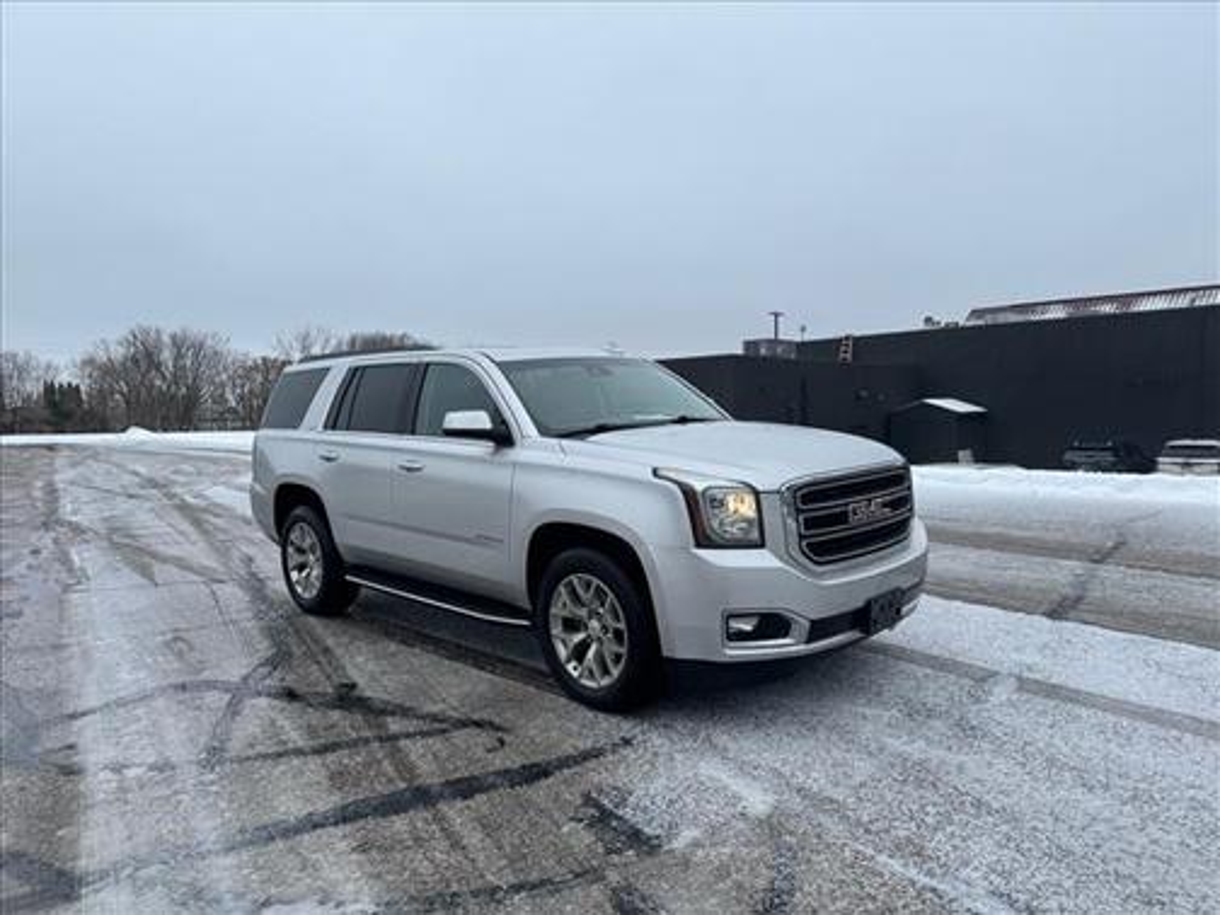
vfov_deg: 56.8
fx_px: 846
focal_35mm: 24
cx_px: 610
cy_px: 458
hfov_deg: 71.6
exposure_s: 1/1285
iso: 80
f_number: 1.78
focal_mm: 6.76
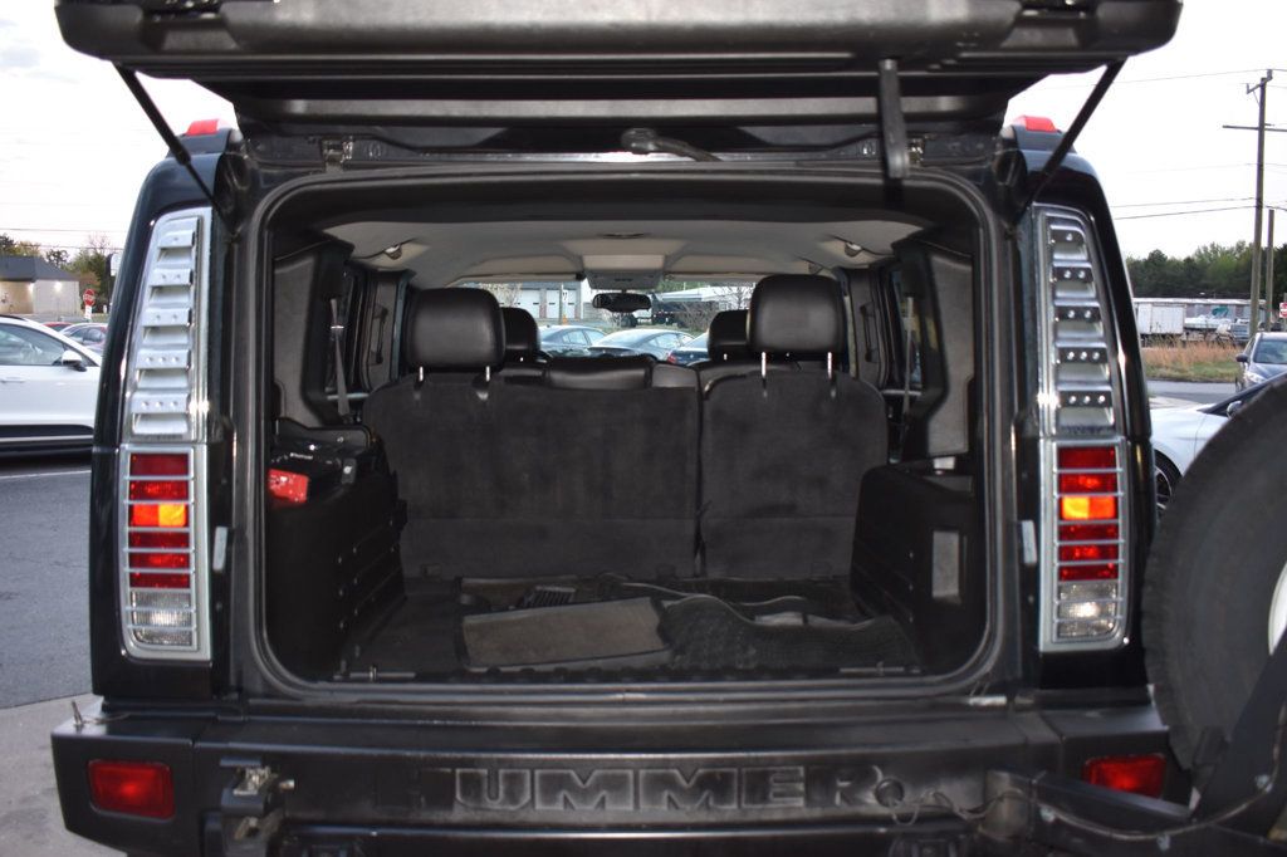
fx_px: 1179
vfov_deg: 39.9
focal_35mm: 33
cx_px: 644
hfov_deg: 57.2
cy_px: 428
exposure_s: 1/30
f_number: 3.8
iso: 720
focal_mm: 22
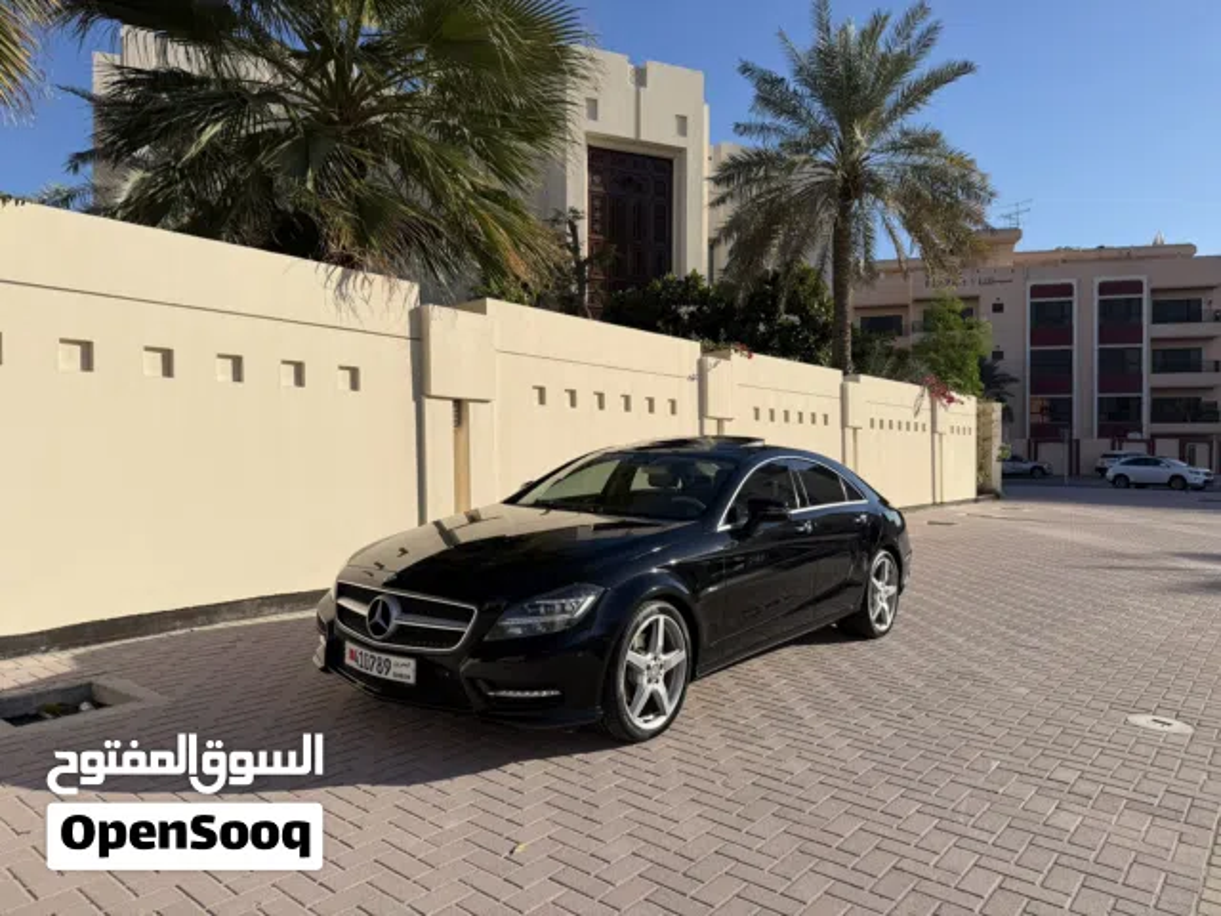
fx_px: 847
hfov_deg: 71.6
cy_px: 458
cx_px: 610
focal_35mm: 24
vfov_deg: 56.8
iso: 80
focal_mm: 6.76
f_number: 1.78
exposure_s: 1/7353
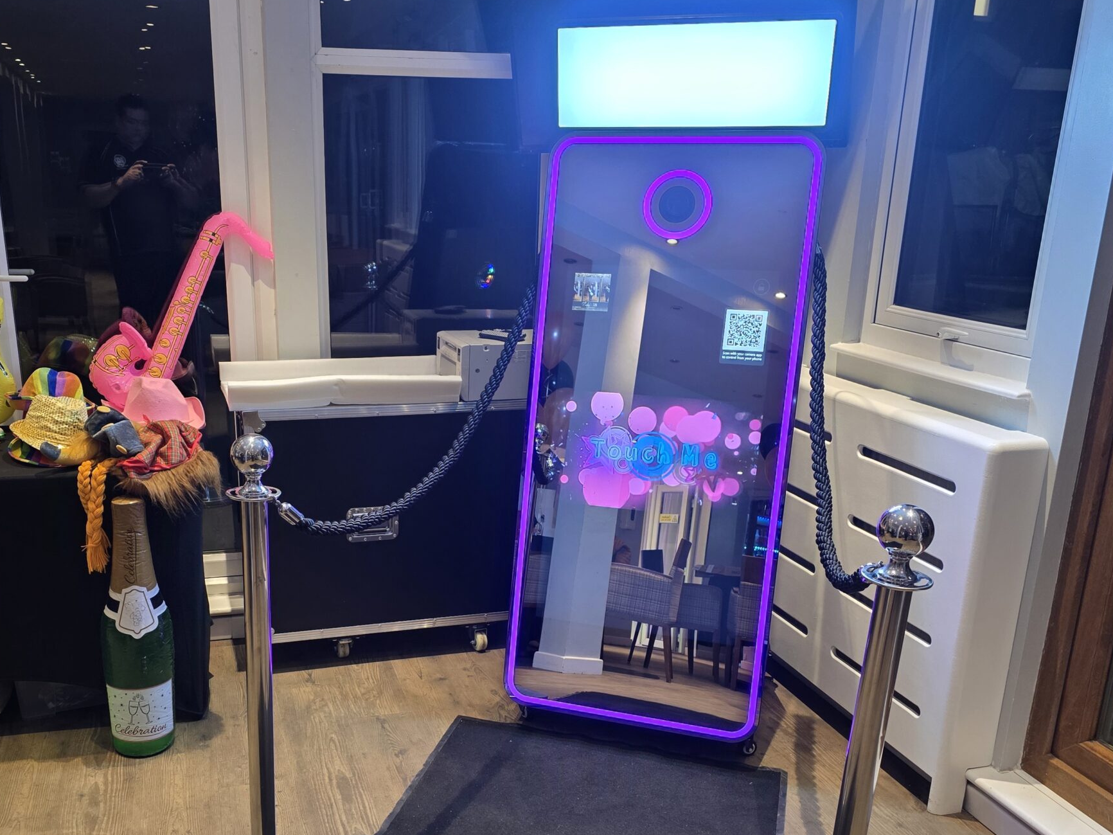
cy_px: 557
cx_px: 454
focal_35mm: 34
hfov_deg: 53.6
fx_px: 1093
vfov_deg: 41.3
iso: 250
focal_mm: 6.3
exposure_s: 1/53
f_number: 1.7
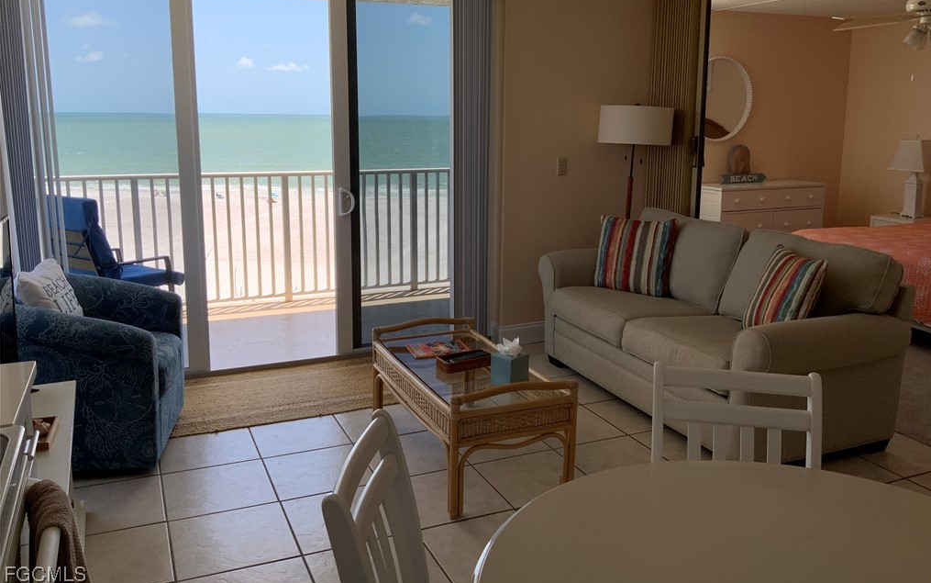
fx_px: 787
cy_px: 242
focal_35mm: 31
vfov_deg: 40.5
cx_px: 469
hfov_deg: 61.2
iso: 16
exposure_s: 1/574
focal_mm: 3
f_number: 1.8
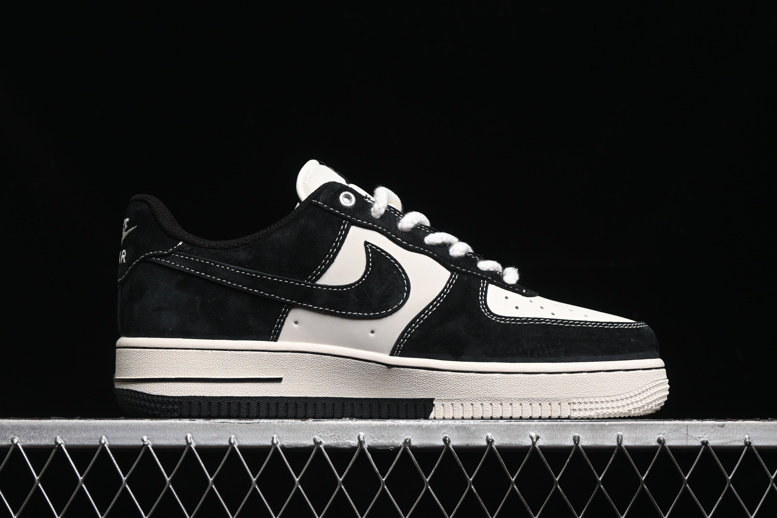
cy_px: 259
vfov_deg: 18.2
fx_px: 1619
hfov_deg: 27.0
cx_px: 388
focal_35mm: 75
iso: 160
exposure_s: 1/50
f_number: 6.3
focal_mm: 50
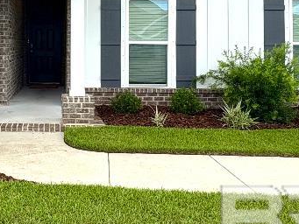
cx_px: 53
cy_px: 34
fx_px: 363
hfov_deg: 42.4
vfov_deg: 33.1
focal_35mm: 42
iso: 64
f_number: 2.2
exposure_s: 1/1323
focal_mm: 2.22
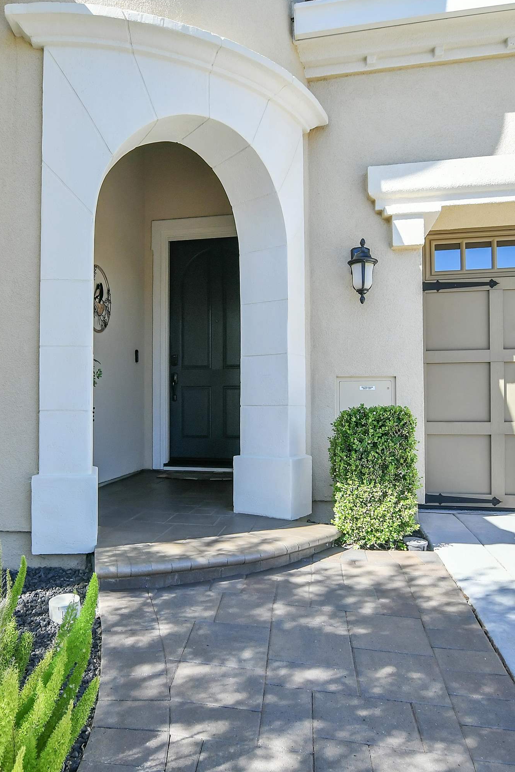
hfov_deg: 54.3
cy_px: 390
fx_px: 493
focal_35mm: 23
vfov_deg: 76.1
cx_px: 183
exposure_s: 1/800
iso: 800
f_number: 4.5
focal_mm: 10
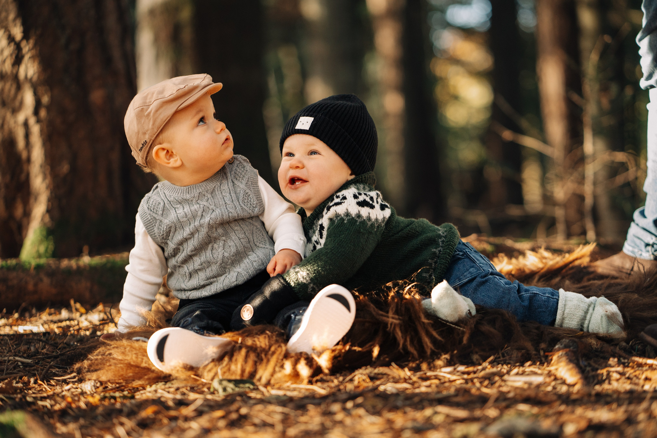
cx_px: 328
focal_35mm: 85
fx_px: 1551
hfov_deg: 23.9
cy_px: 219
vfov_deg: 16.1
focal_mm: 85
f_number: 2.2
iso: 1250
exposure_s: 1/320
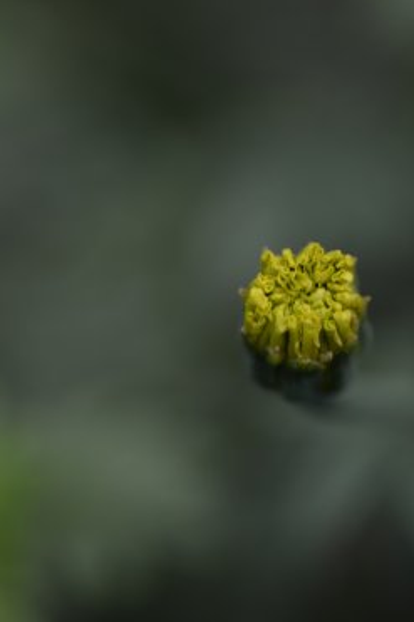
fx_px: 2624
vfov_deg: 13.5
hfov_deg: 9.0
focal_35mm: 152
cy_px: 282
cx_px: 97
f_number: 2.8
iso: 100
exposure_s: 1/200
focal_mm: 92
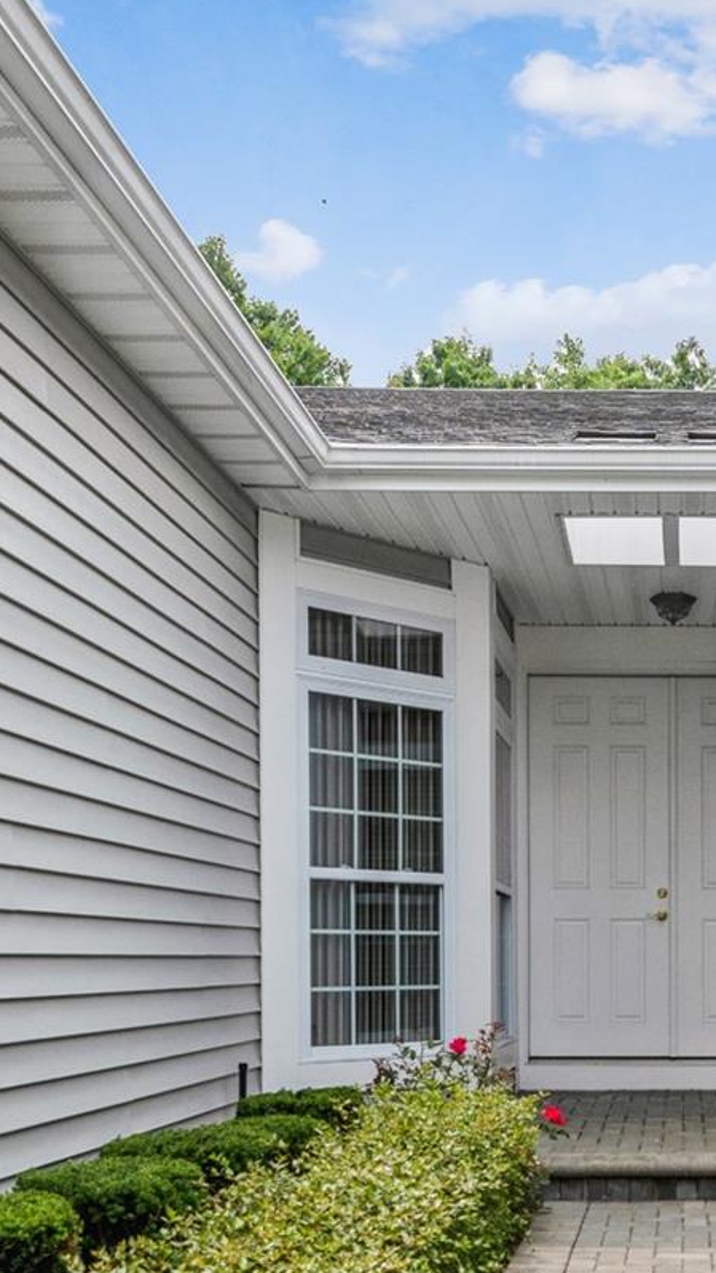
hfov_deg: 26.3
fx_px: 1451
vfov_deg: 45.6
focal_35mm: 43
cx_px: 711
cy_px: 968
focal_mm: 16
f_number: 6.3
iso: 250
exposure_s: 1/1600
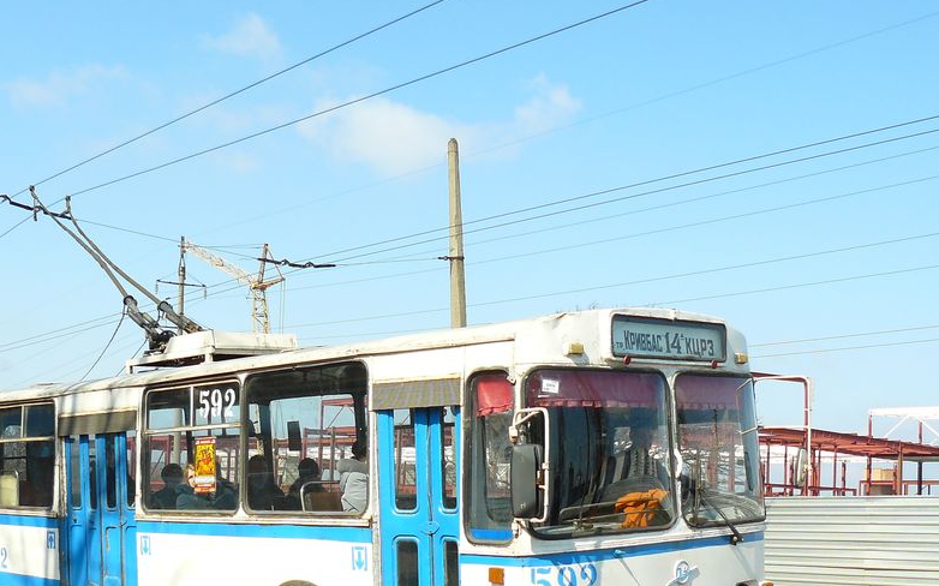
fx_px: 1279
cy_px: 415
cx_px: 399
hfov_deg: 40.2
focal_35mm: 50
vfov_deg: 25.6
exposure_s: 1/1000
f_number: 2.8
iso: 100
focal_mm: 6
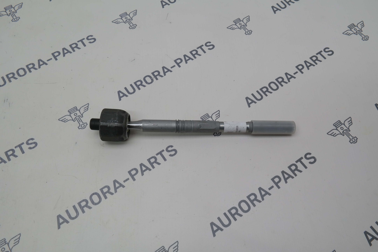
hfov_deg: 63.7
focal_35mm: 29
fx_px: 304
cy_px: 126
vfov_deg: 45.0
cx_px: 189
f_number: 7.1
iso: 200
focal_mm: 19
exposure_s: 1/40
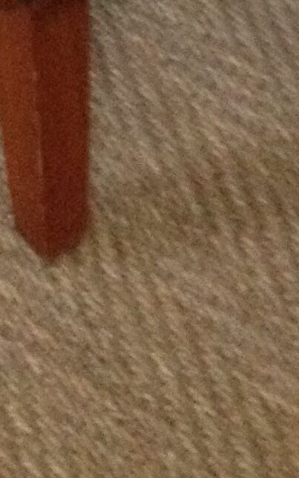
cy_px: -575
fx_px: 2449
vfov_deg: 10.0
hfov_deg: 7.0
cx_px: 119
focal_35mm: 188
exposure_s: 1/17
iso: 400
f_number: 2.4
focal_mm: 4.28
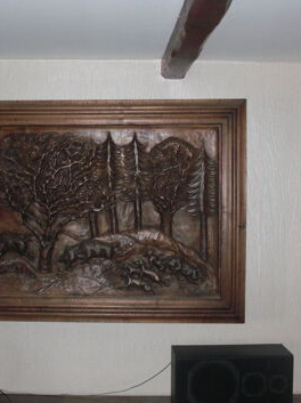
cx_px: 98
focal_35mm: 49
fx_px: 569
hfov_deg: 29.4
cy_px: 200
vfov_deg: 38.9
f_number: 2.8
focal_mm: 6.3
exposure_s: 1/60
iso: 200
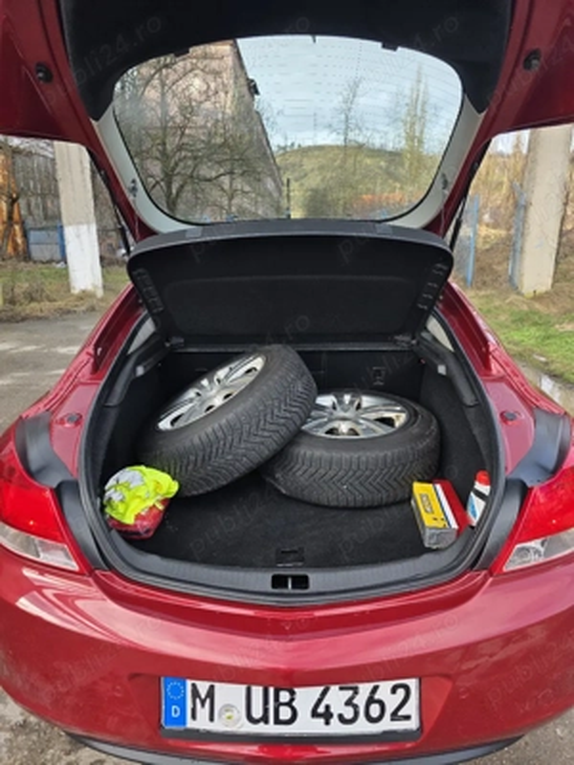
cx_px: 287
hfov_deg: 58.9
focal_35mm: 23
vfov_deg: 73.9
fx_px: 509
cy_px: 382
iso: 80
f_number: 1.7
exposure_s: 1/1429
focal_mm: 6.3
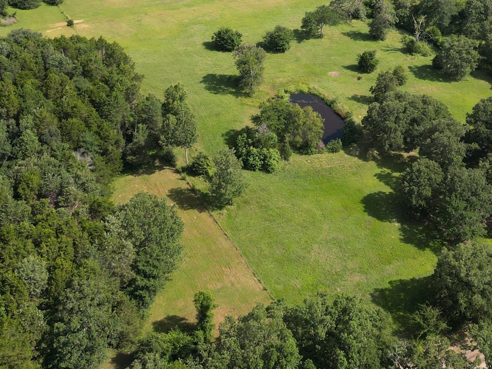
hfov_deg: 37.3
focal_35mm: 51
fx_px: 725
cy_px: 54
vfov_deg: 27.7
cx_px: 309
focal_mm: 6.72
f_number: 1.7
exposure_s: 1/2000
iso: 140
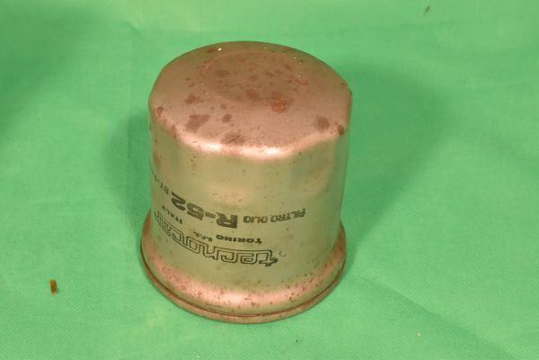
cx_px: 270
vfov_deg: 22.6
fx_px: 898
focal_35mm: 60
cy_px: 180
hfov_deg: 33.4
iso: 1100
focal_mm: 40
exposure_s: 1/60
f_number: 18
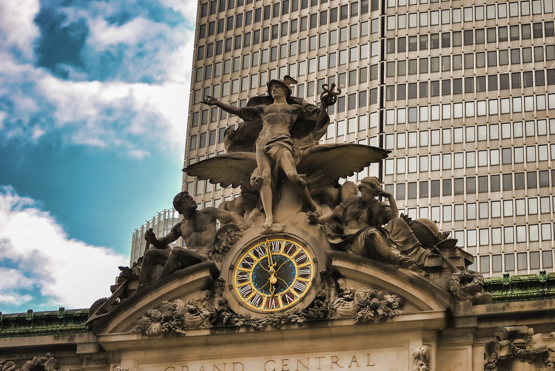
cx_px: 278
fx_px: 1620
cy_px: 186
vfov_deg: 13.1
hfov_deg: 19.4
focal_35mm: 105
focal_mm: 70
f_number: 4
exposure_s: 1/250
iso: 100
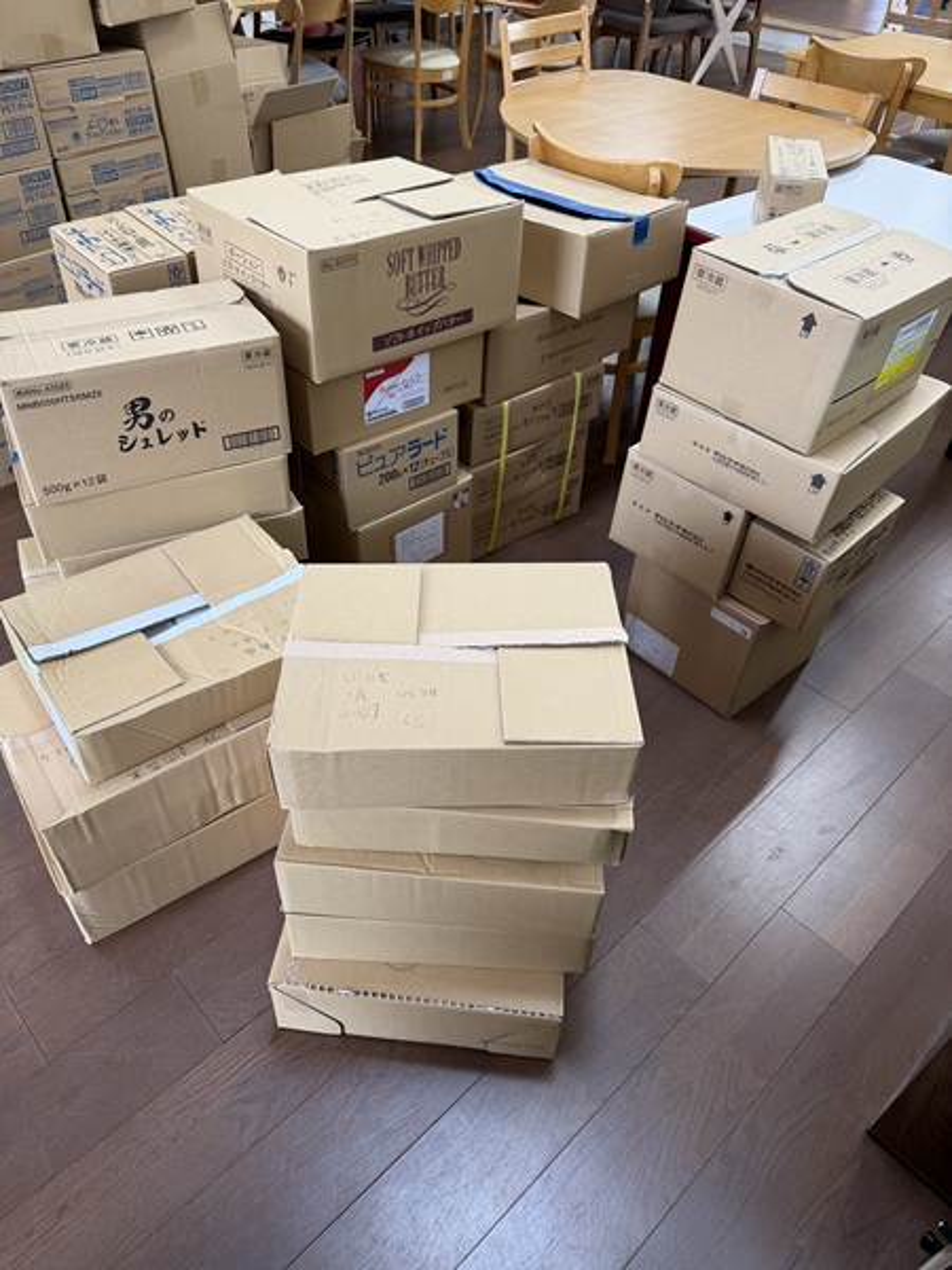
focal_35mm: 24
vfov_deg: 71.6
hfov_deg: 56.8
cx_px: 476
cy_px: 635
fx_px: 880
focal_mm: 6.76
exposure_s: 1/121
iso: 160
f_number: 1.78
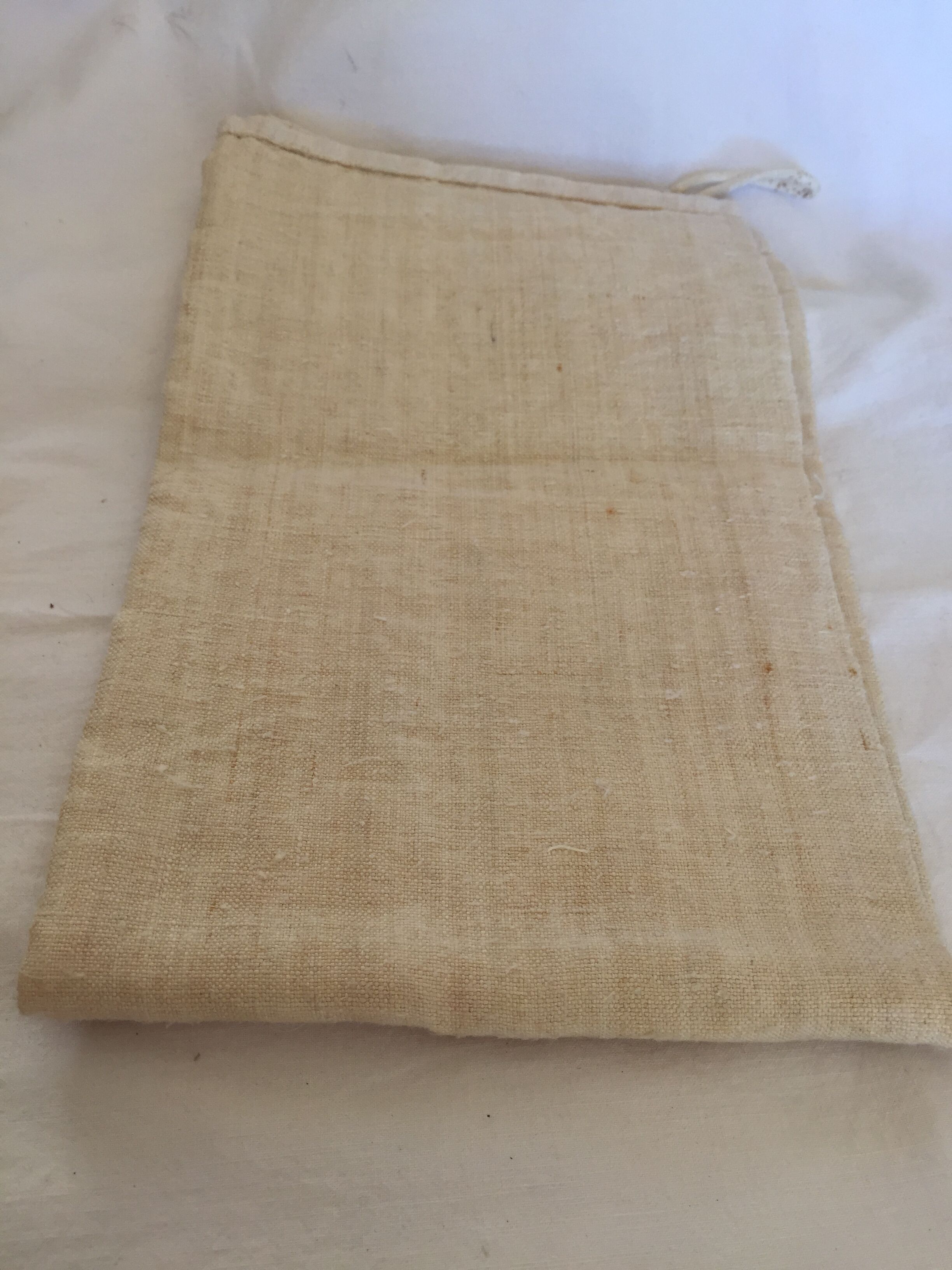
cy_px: 635
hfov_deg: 48.2
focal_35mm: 29
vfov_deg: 61.7
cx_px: 476
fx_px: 1063
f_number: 2.2
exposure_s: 1/100
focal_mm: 4.15
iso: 40
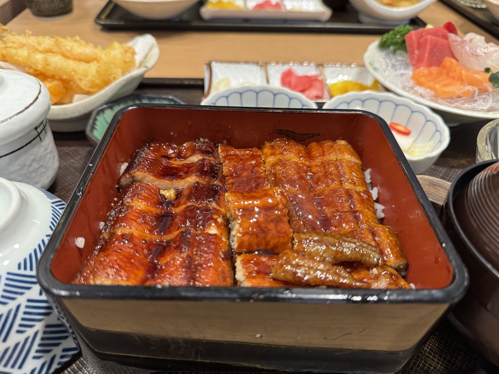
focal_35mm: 24
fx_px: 346
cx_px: 250
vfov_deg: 56.8
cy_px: 187
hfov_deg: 71.6
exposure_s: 1/60
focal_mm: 6.76
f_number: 1.78
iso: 400
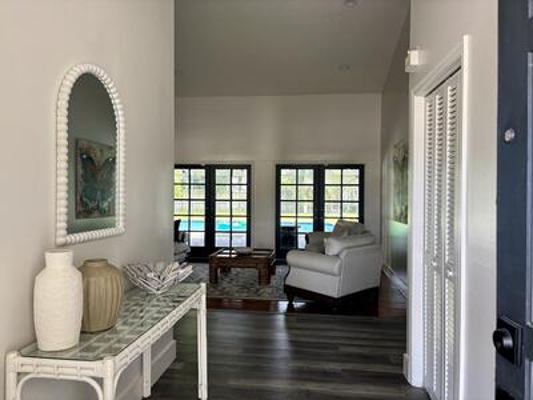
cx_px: 266
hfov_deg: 67.3
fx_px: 400
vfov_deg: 53.1
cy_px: 200
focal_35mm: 26
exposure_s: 1/60
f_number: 1.6
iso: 80
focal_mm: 5.96
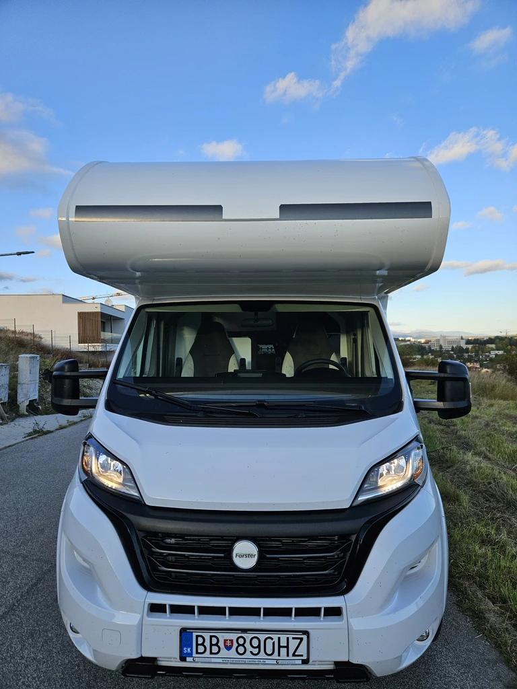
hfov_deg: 58.9
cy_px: 344
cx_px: 258
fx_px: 458
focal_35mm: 23
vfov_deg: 73.9
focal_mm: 5.4
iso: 80
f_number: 1.8
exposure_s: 1/2000
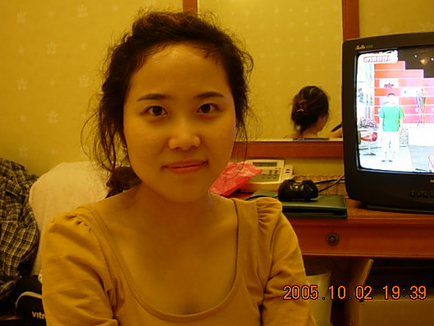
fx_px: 577
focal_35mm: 46
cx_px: 186
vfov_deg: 31.5
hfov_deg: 41.1
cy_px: 137
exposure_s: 1/11.6
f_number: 2.8
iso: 64
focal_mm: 7.8
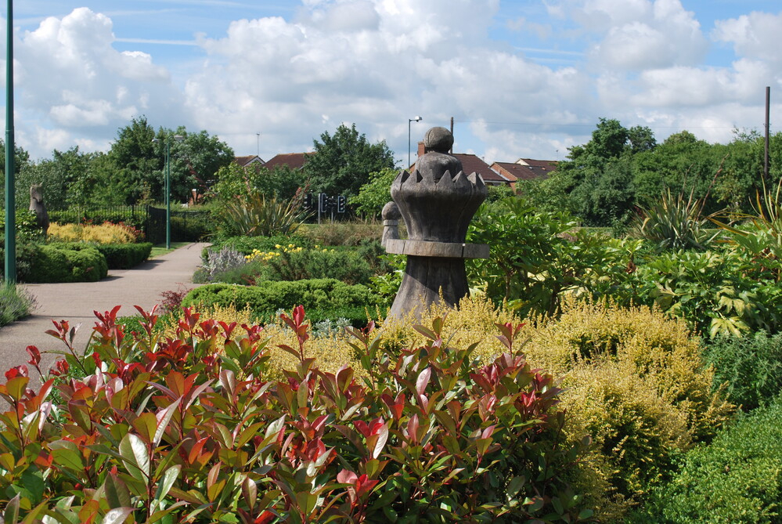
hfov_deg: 41.1
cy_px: 262
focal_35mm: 48
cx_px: 391
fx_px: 1044
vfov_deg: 28.2
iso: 100
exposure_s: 1/200
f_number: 7.1
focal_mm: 32
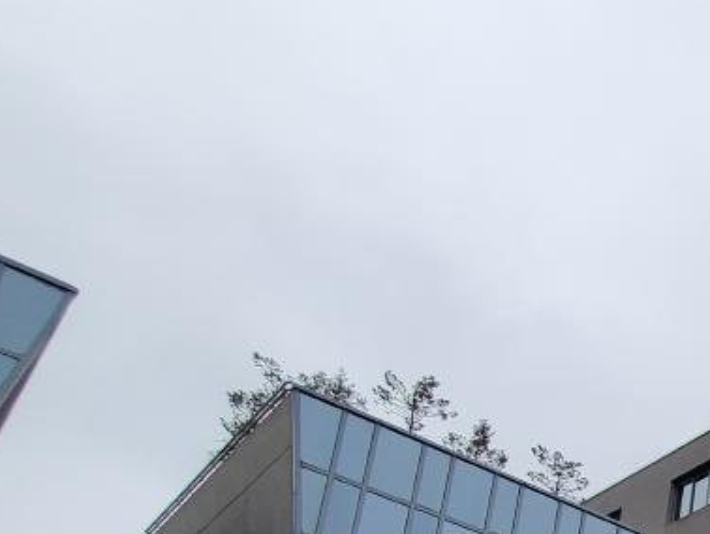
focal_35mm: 44
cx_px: 1174
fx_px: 903
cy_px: 822
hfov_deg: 25.2
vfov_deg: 24.6
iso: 50
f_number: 2.2
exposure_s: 1/280
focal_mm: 1.8
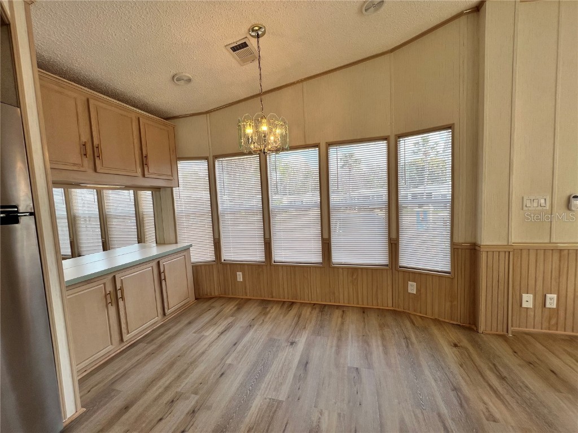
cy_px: 216
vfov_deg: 89.9
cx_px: 289
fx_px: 217
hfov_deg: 106.2
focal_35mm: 13
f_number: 1.8
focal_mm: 1.57
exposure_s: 1/328
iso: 32
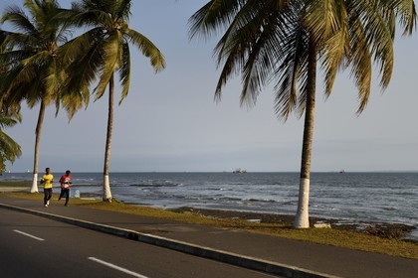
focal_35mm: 48
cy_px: 139
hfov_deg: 41.1
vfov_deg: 28.1
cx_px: 209
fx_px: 557
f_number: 5.6
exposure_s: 1/1600
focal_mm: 48
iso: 400
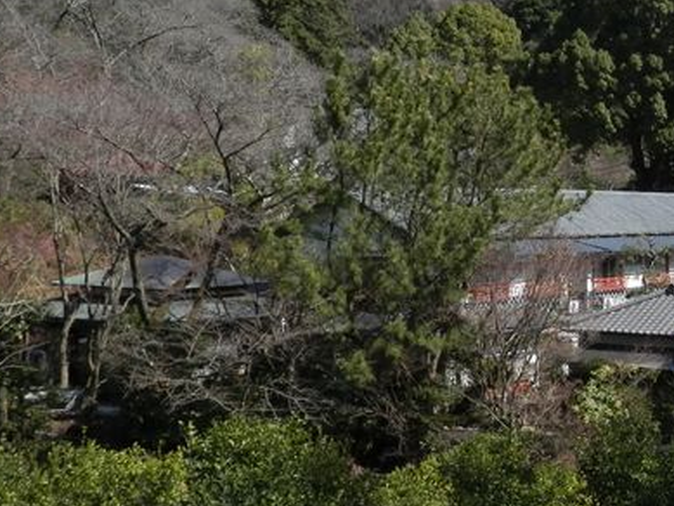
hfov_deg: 24.7
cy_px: 225
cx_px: 641
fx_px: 1480
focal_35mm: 76
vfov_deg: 19.4
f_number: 3.6
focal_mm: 6.6
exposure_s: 1/640
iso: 80
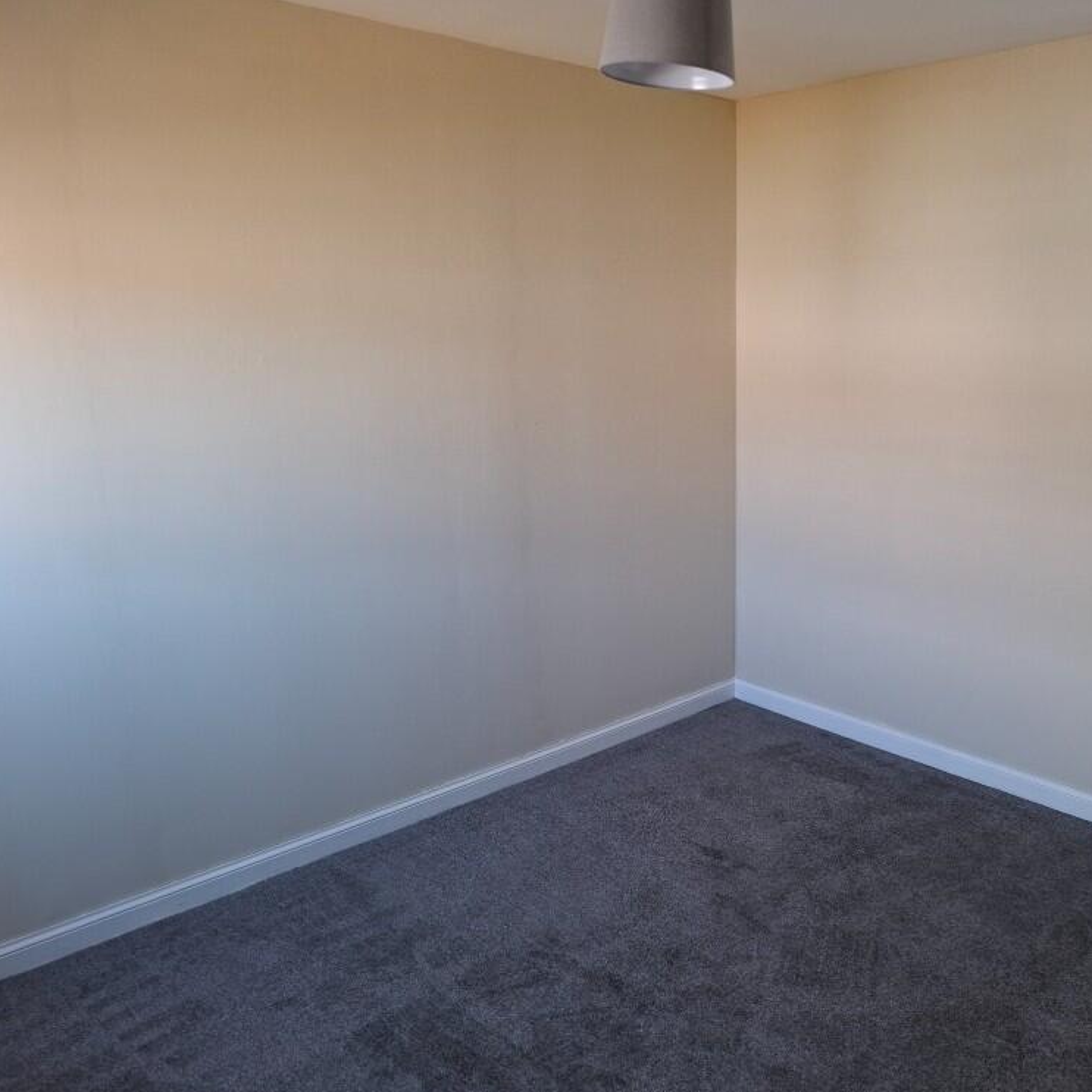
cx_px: 747
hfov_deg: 55.8
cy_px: 538
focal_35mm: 28
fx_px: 999
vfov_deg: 57.3
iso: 160
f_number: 1.8
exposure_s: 1/100
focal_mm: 5.54
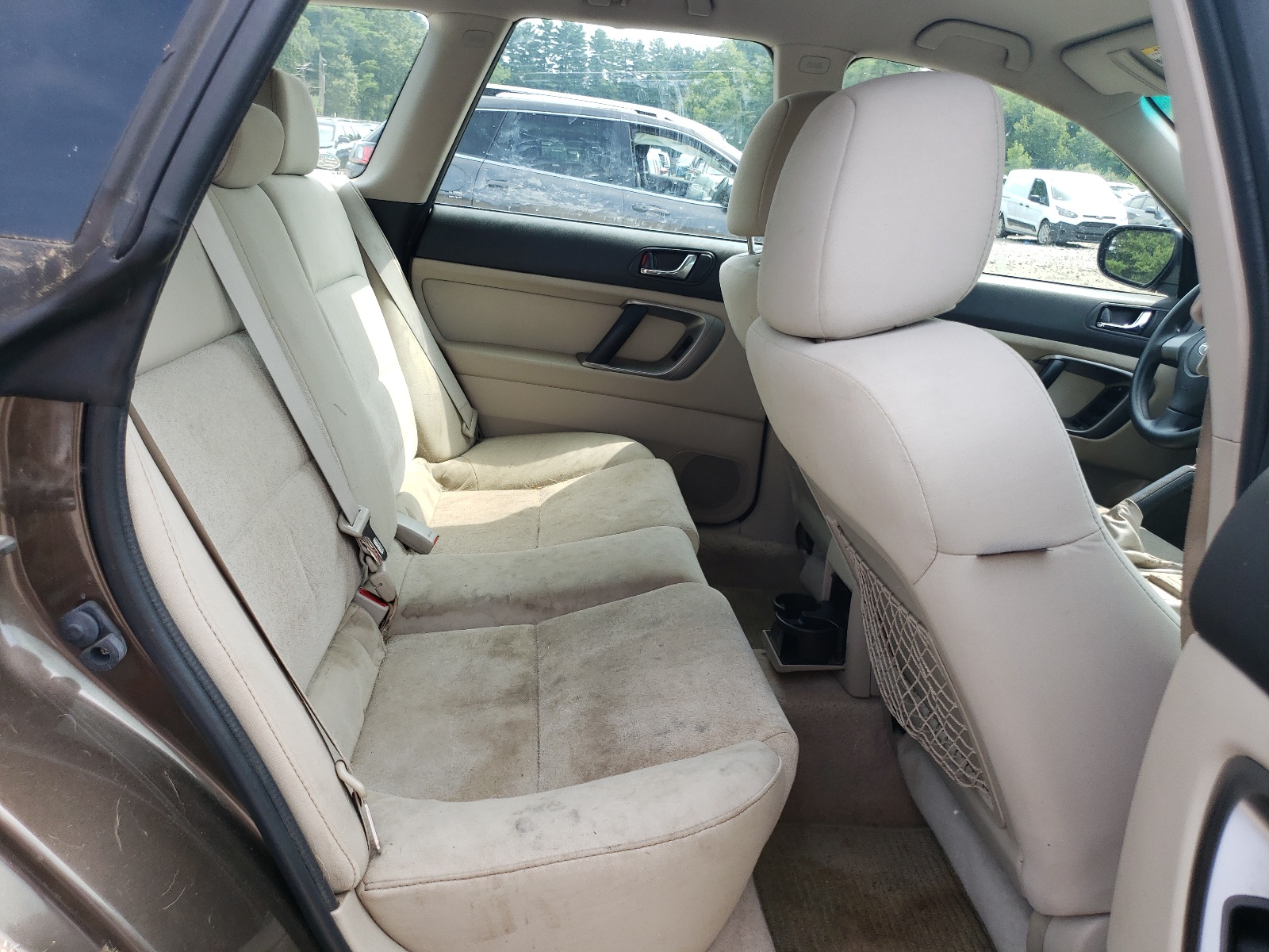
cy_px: 476
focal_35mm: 26
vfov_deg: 53.1
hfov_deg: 67.3
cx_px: 634
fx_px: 953
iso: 50
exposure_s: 1/556
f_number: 1.5
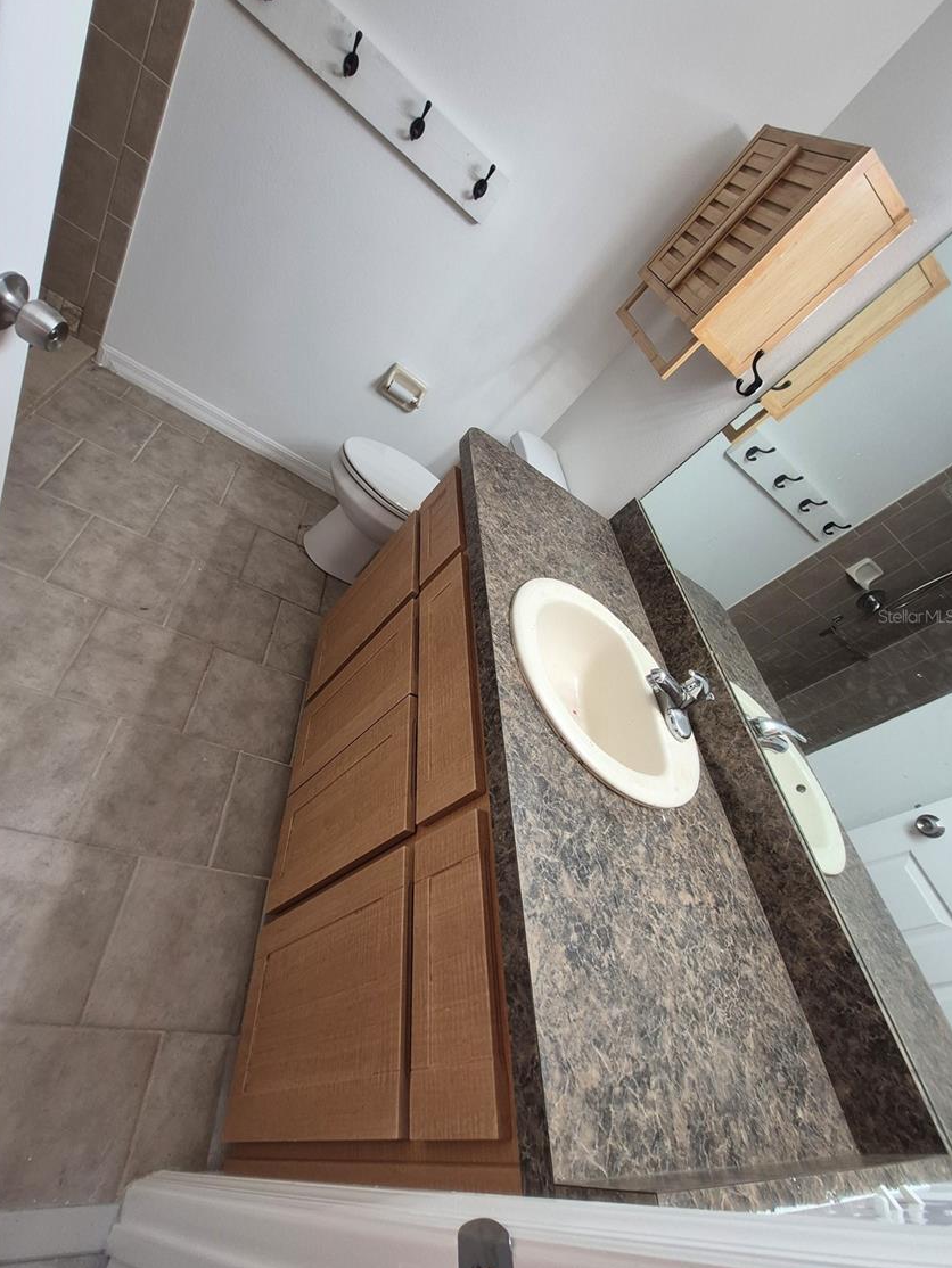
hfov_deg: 85.6
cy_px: 616
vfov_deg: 102.0
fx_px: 513
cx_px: 446
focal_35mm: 14
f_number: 2.2
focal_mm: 1.74
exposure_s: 1/60
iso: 100
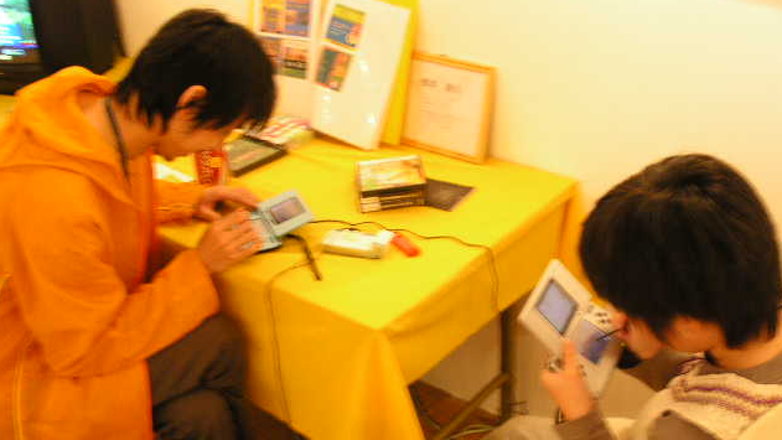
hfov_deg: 48.4
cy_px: 291
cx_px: 390
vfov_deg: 28.2
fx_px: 871
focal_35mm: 42
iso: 200
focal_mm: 7.8
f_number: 2.8
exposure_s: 1/6
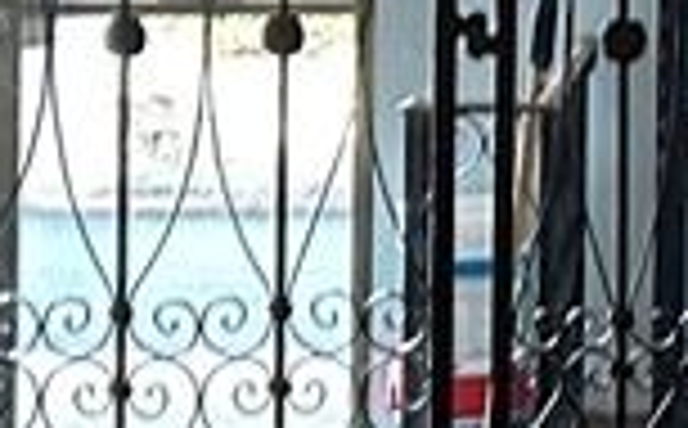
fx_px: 3462
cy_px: -203
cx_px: 841
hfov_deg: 11.1
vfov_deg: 7.0
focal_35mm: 185
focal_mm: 5.7
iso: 200
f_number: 1.5
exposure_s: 1/60
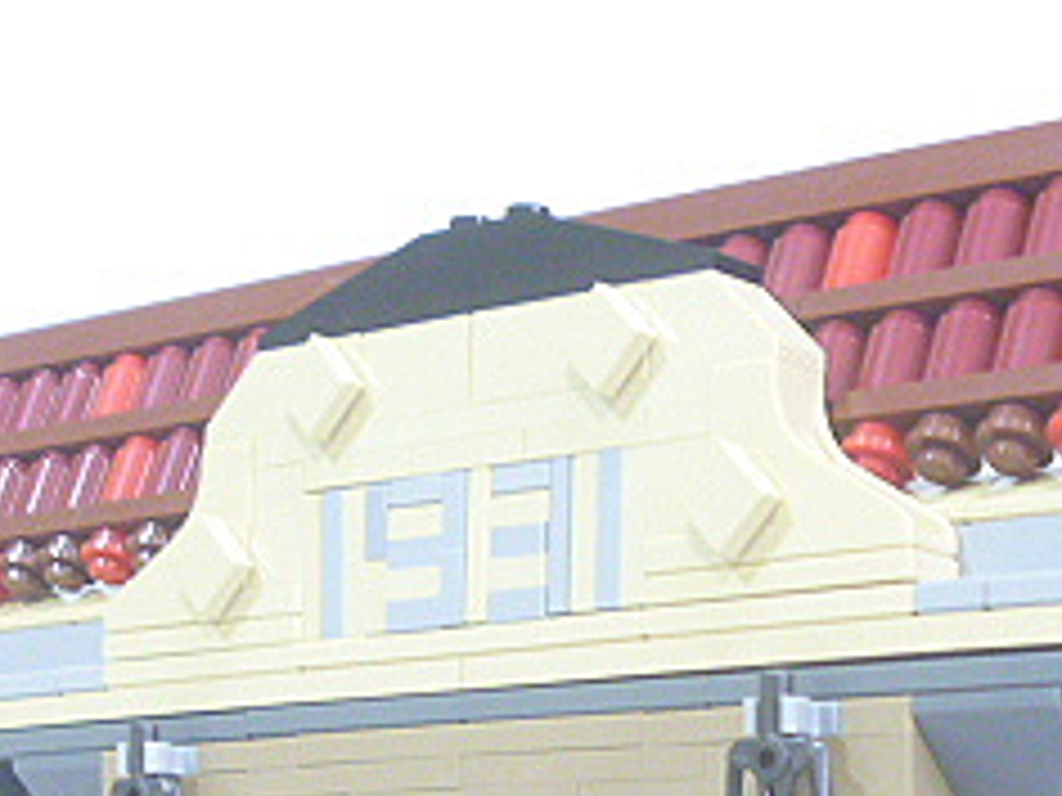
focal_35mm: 95
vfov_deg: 15.0
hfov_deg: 20.5
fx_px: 2915
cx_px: 819
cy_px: 989
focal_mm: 6.3
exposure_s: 1/13
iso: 400
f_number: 3.5
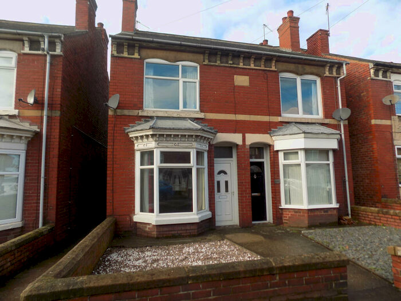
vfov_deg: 58.9
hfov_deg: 73.9
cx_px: 200
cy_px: 150
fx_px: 266
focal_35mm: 23
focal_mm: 4
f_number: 3.1
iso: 80
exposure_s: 1/400
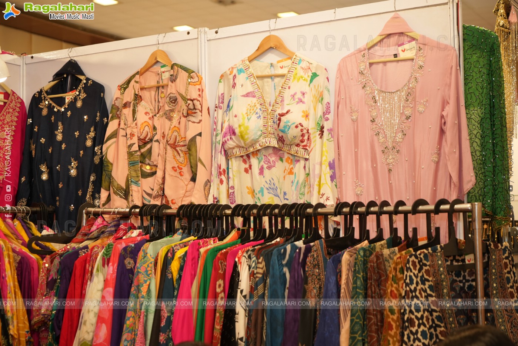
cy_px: 173
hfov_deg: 37.5
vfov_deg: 25.5
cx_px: 259
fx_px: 763
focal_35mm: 53
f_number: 5
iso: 640
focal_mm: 53
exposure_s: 1/125
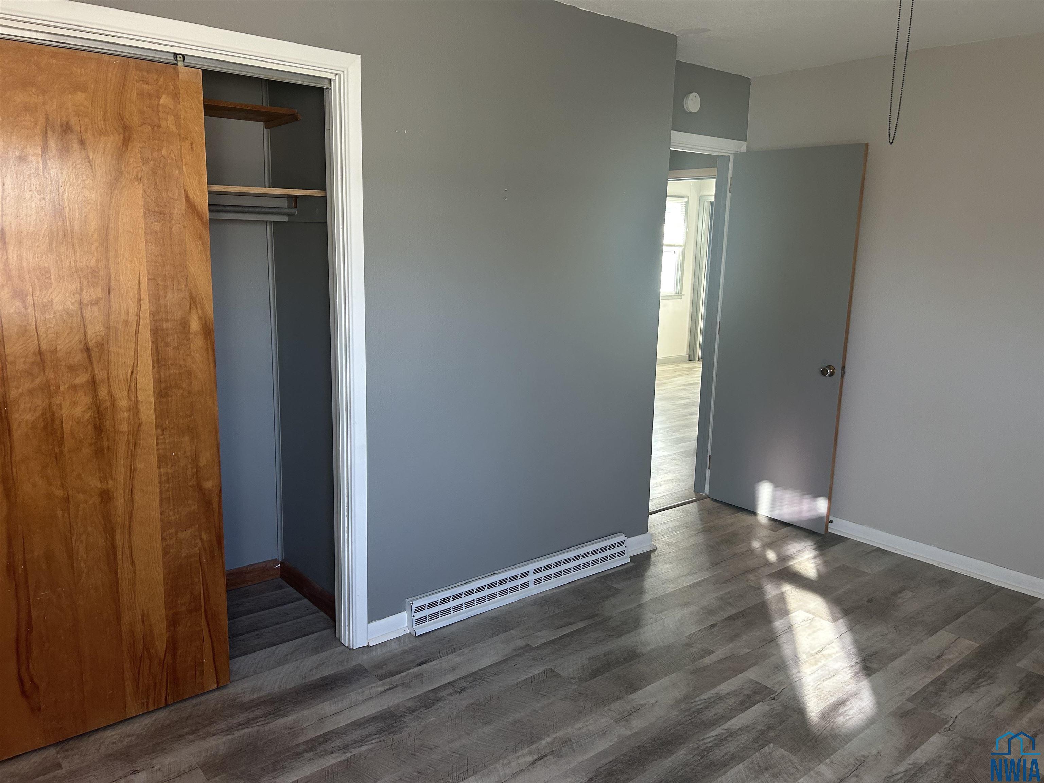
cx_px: 522
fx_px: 784
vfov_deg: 53.1
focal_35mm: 26
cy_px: 392
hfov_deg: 67.3
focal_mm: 5.7
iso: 125
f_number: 1.5
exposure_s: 1/86
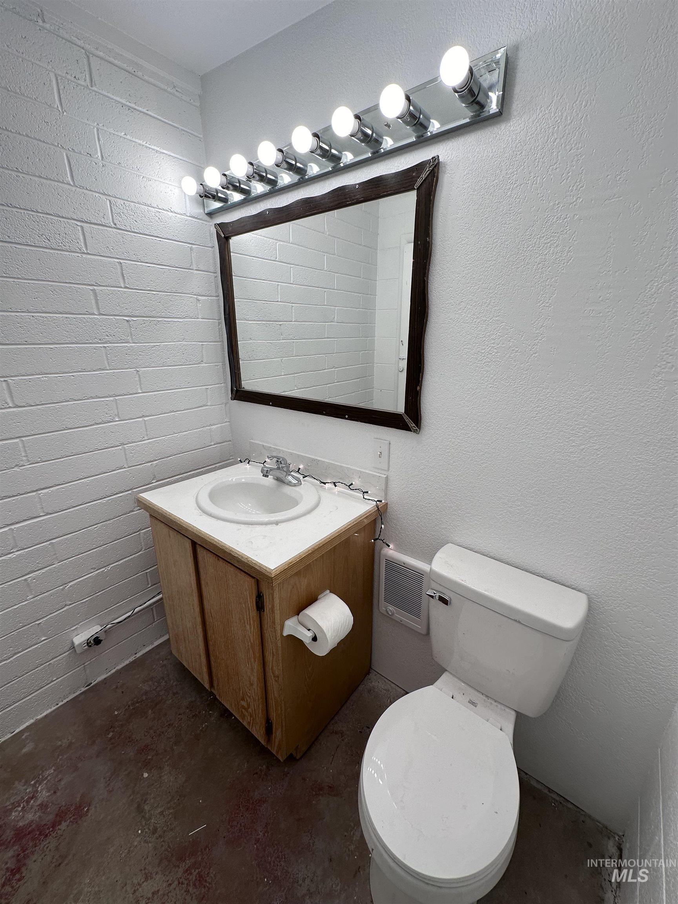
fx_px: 366
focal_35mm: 14
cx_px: 339
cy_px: 452
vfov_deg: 102.1
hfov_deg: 85.7
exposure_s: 1/167
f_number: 2.2
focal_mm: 2.22
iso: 40
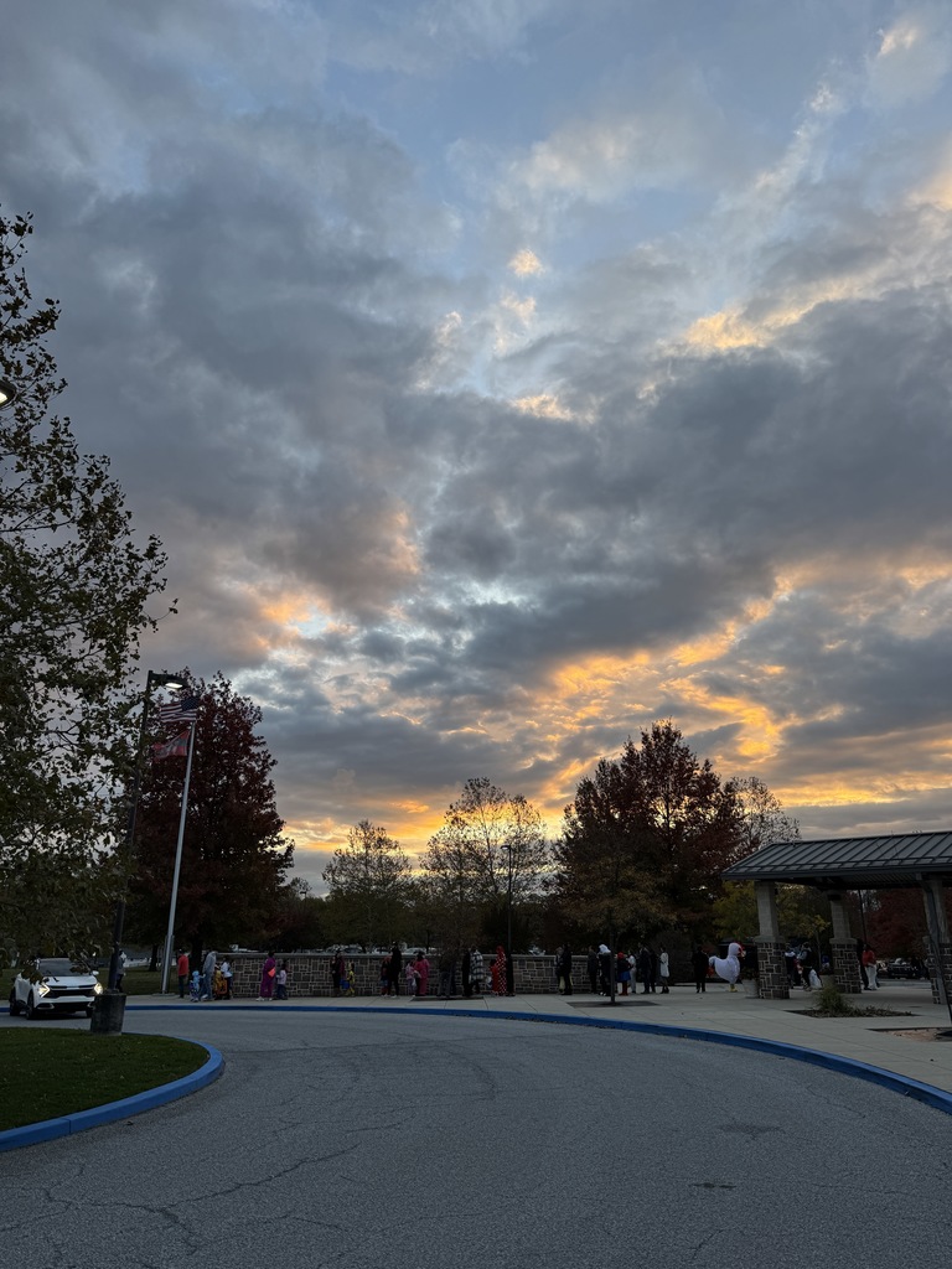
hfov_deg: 56.8
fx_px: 880
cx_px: 476
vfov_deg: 71.6
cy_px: 634
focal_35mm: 24
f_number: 1.78
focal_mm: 6.76
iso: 80
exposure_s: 1/488
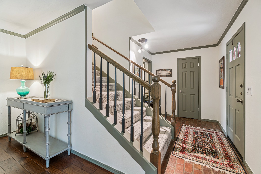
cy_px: 87
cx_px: 130
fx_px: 109
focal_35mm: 15
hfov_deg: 100.4
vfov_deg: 77.3
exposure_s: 1/5
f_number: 6.3
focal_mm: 10
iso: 200
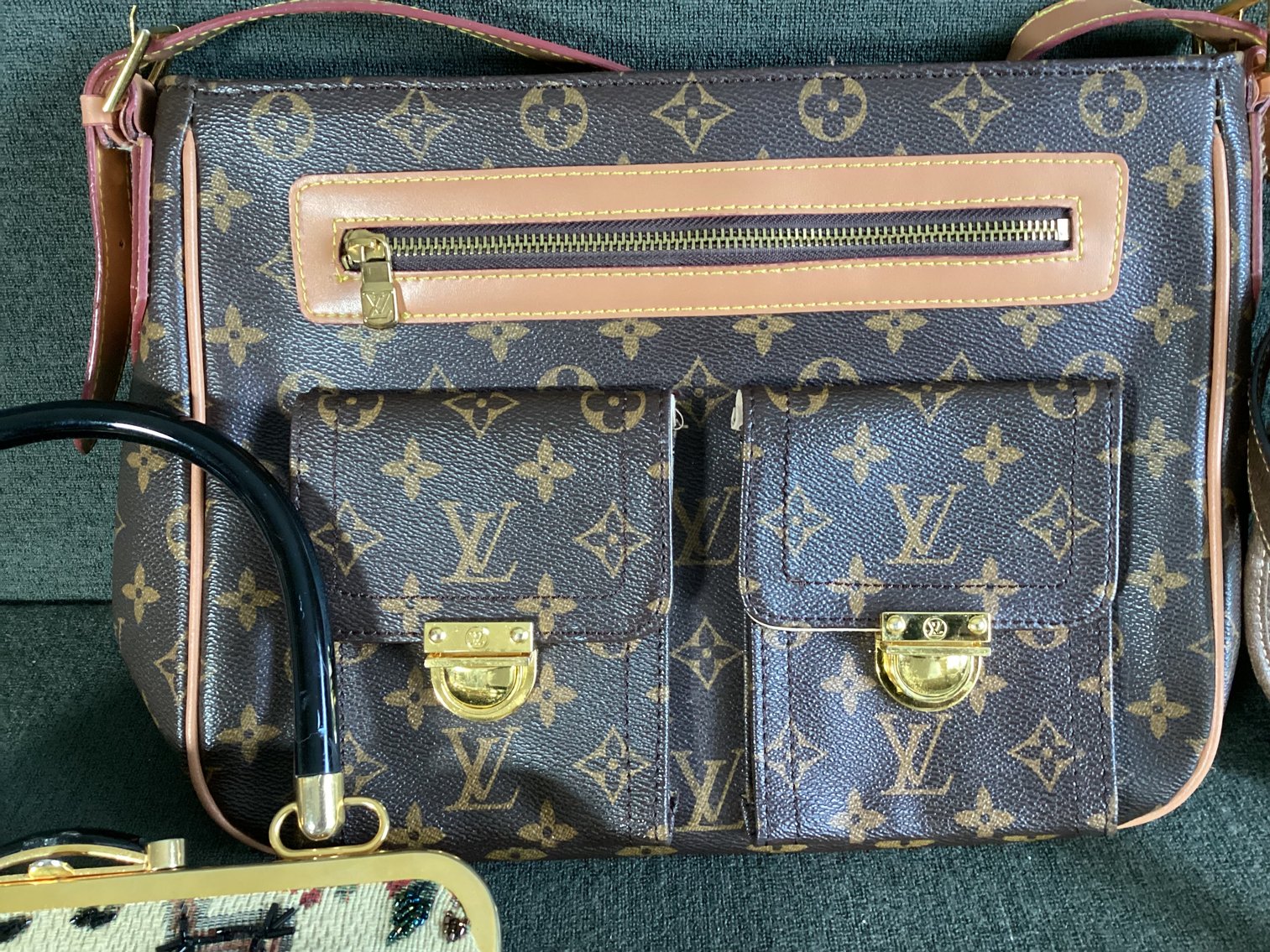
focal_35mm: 31
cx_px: 635
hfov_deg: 58.3
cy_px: 476
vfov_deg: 45.4
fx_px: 1137
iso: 400
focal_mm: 3.3
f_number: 2.4
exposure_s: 1/40
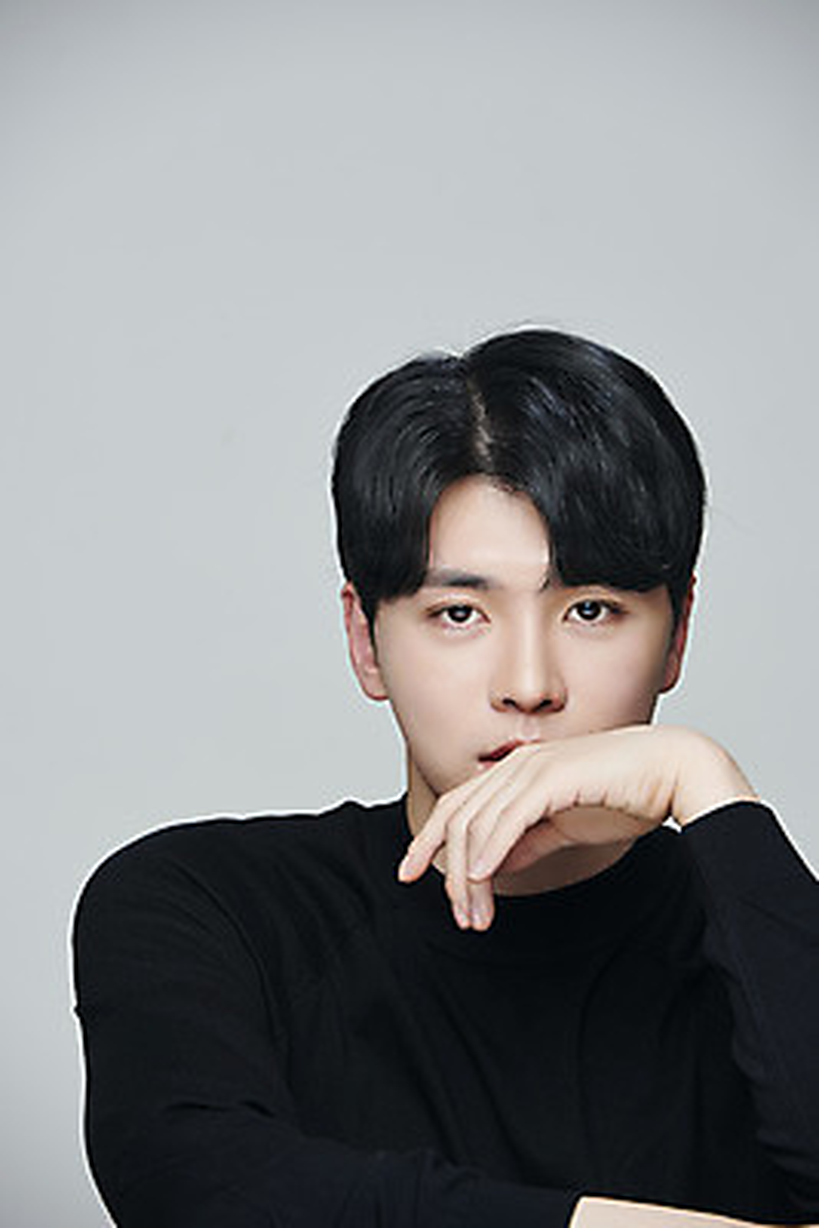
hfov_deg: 7.2
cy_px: 614
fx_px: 6478
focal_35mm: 190
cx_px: 410
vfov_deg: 10.8
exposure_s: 1/125
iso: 64
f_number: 7.1
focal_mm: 190
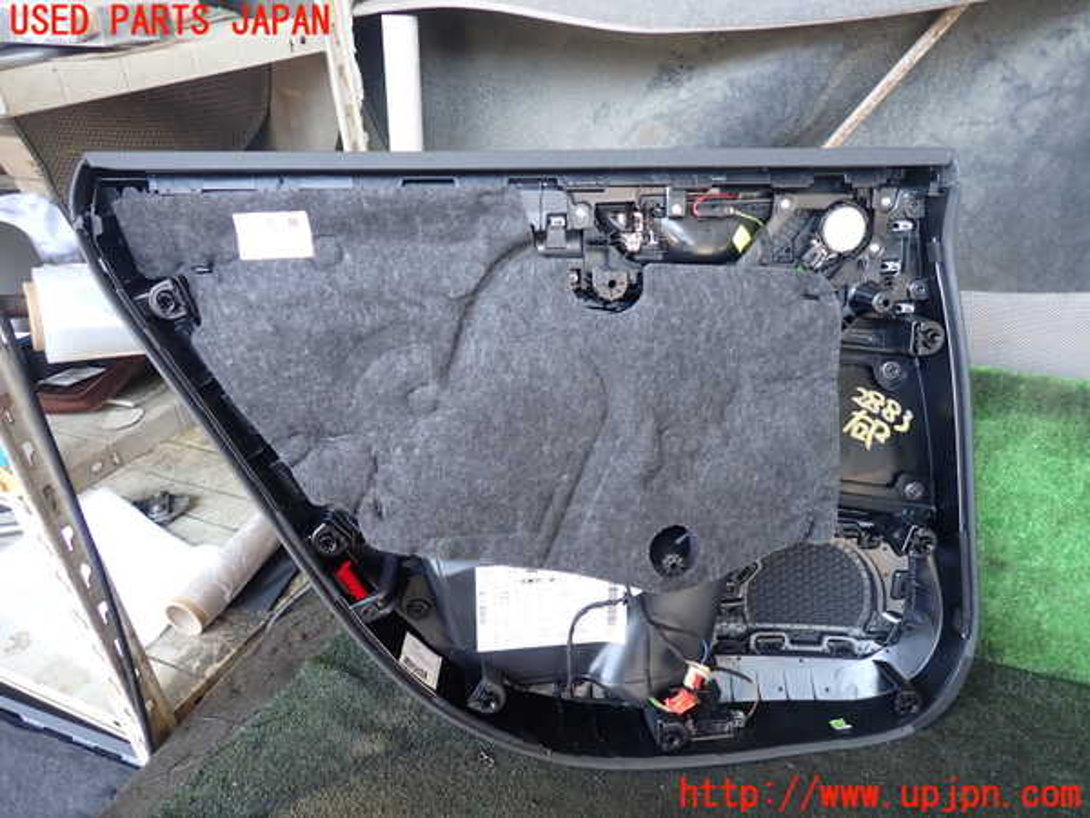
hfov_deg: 69.4
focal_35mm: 25
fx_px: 787
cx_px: 545
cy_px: 409
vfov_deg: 54.9
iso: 160
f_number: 2
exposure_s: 1/60
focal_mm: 4.5
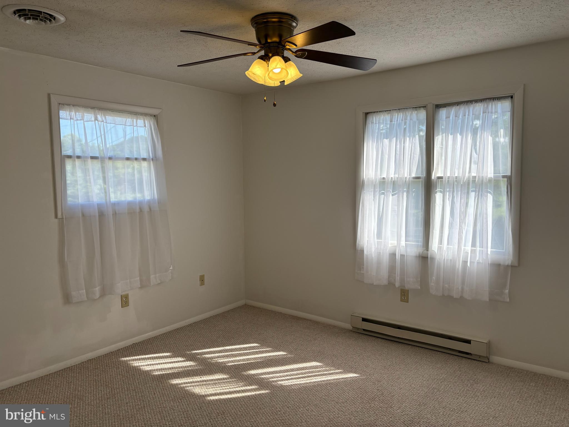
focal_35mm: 26
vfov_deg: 53.1
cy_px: 214
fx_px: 427
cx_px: 284
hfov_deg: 67.3
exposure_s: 1/414
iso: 50
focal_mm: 5.96
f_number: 1.6
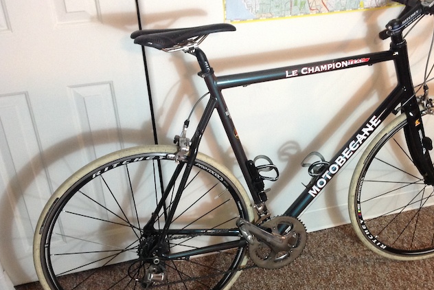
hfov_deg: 42.5
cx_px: 264
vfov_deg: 29.2
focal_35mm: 46
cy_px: 168
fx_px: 555
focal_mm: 4.28
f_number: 2.4
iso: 160
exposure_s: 1/15
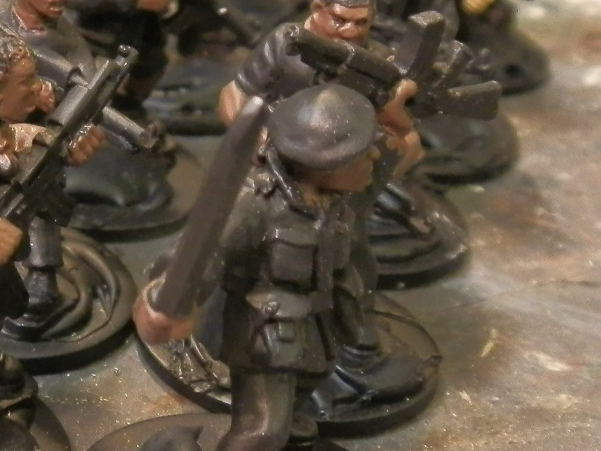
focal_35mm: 95
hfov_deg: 20.0
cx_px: -2
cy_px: 181
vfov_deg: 15.6
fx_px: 1649
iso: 200
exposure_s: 1/13
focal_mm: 5
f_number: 3.1
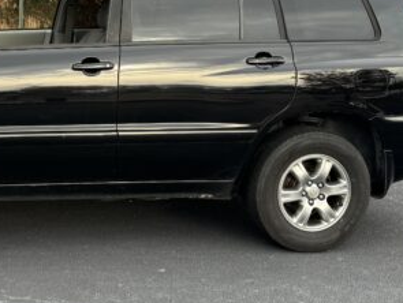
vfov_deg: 22.3
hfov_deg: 29.0
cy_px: 50
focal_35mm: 65
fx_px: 758
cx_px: 68
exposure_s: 1/302
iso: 80
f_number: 1.78
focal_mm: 6.76
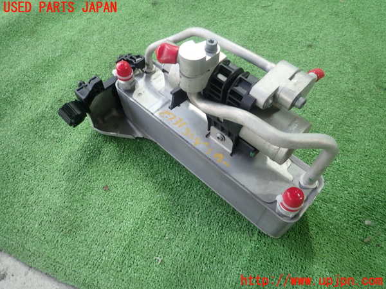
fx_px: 279
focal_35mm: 25
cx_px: 193
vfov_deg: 54.9
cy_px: 144
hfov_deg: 69.4
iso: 160
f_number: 2
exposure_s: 1/60
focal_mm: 4.5
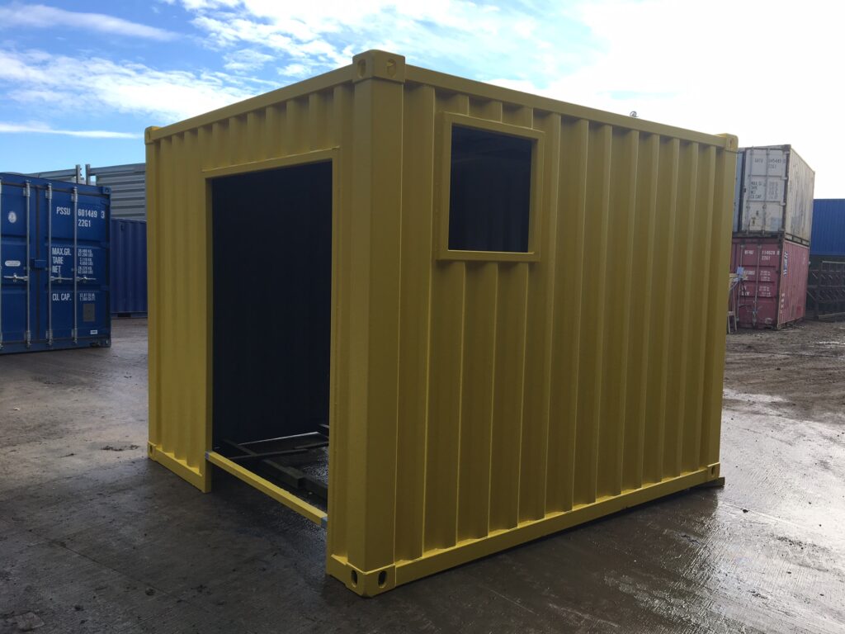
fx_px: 708
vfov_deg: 48.2
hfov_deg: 61.7
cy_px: 317
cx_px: 422
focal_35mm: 29
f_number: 2.2
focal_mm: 4.15
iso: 25
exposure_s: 1/663
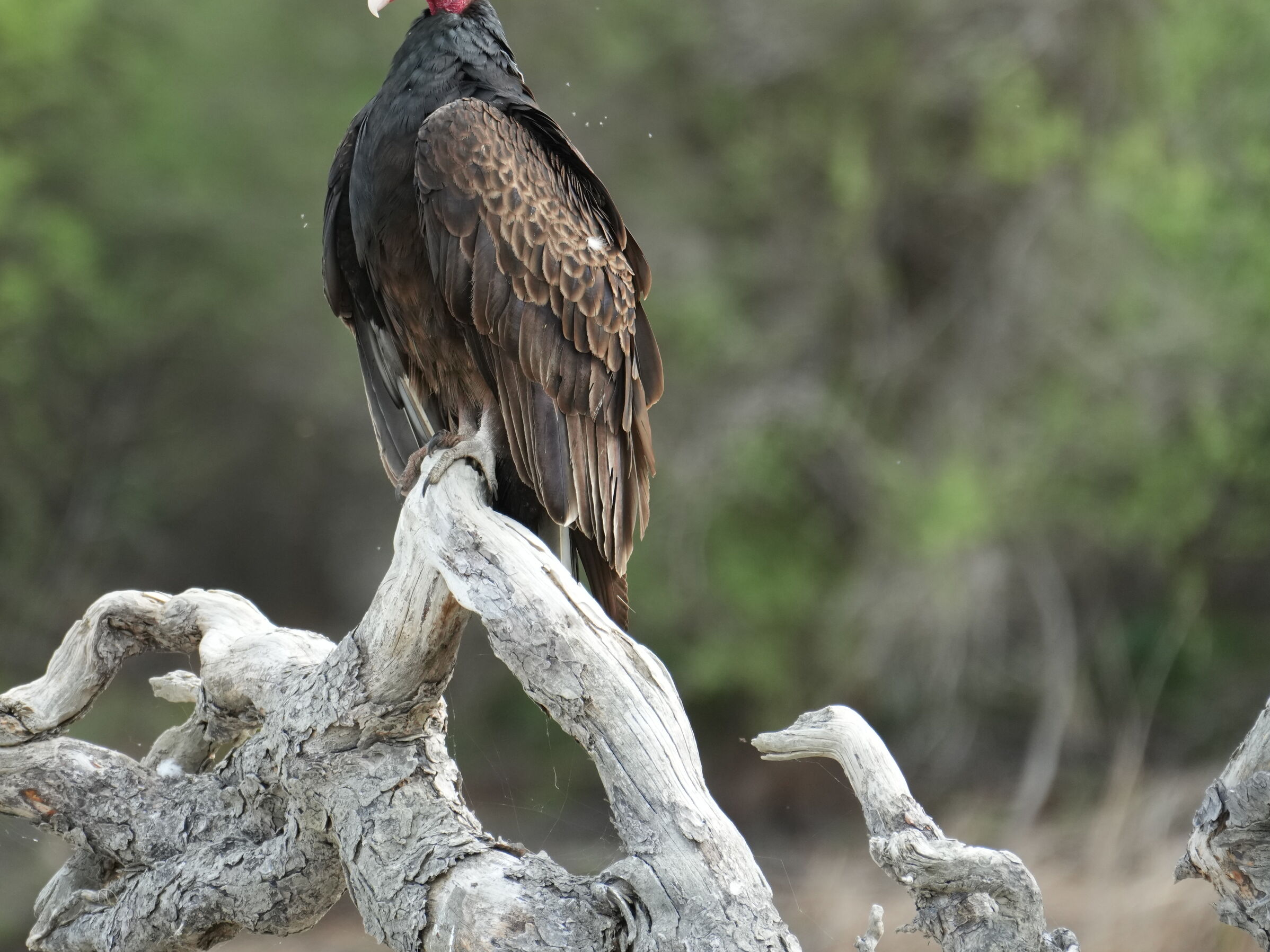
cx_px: 500
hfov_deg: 3.8
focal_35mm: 520
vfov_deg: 2.9
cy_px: 242
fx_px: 19078
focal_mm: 300
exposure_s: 1/500
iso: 1000
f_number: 7.1
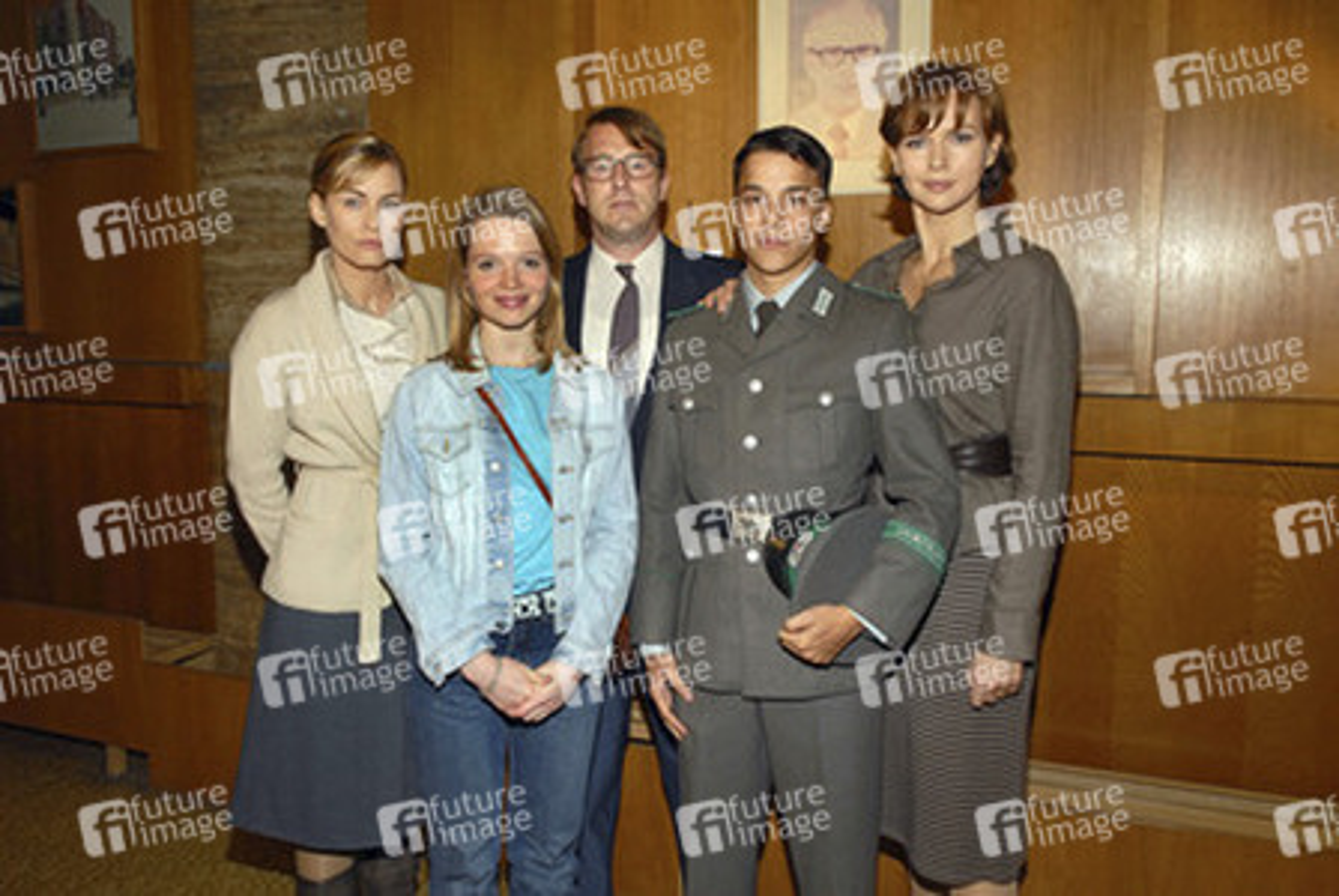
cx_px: 670
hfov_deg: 61.9
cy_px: 448
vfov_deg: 43.7
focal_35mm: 30
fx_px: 1117
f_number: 7.1
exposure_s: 1/100
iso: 400
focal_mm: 20
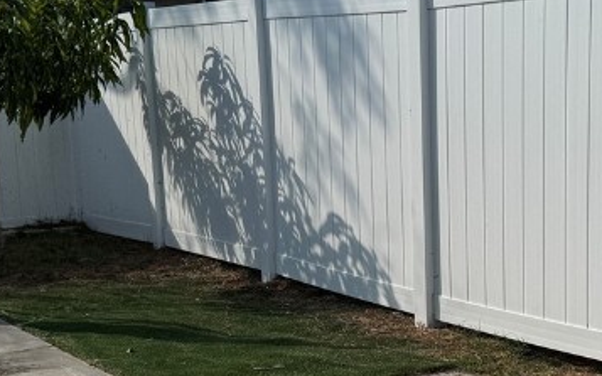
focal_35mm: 73
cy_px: 324
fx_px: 1197
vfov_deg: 17.6
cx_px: 411
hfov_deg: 28.0
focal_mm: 6.76
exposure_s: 1/7937
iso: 80
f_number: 1.78
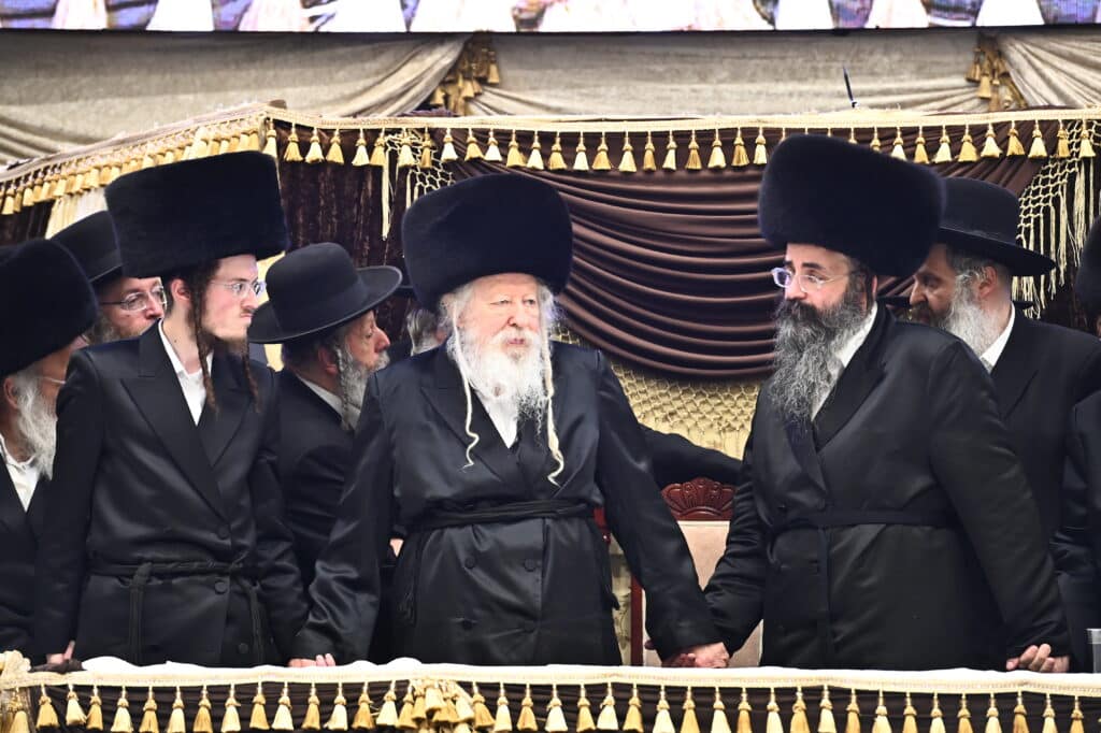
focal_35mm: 200
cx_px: 550
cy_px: 366
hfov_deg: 10.3
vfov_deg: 6.9
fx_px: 6114
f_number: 7.1
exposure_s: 1/125
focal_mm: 200
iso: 2000
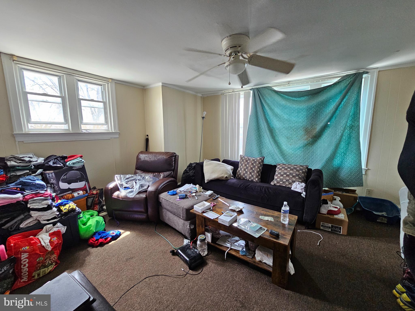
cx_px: 208
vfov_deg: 89.9
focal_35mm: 13
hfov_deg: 106.2
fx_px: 156
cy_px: 156
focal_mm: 2.2
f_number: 2.2
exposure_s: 1/100
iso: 250
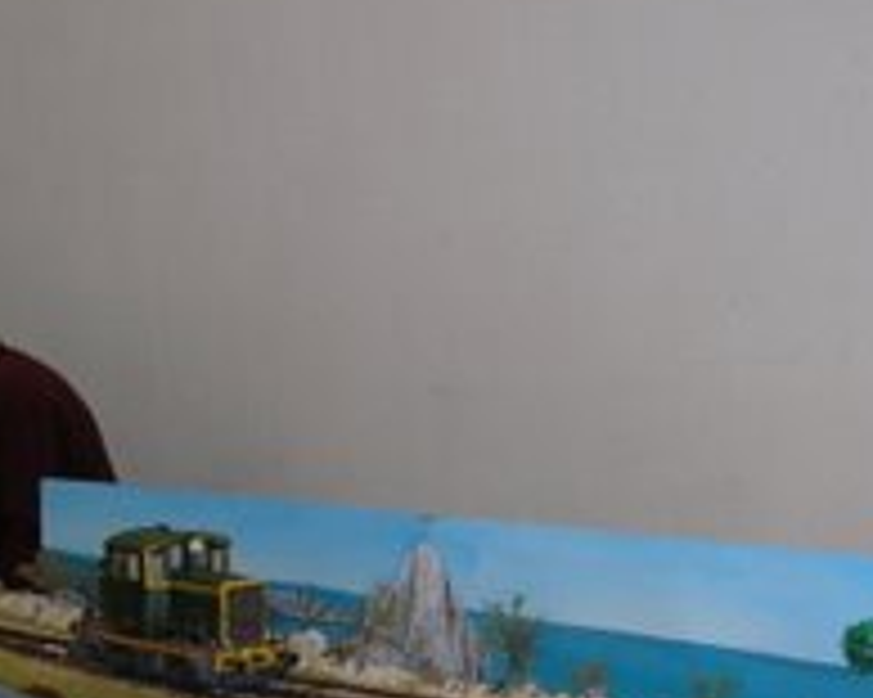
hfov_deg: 23.2
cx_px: 284
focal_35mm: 82
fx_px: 2118
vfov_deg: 18.6
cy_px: 527
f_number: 2.9
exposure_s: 1/47.8
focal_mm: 5.7
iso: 50
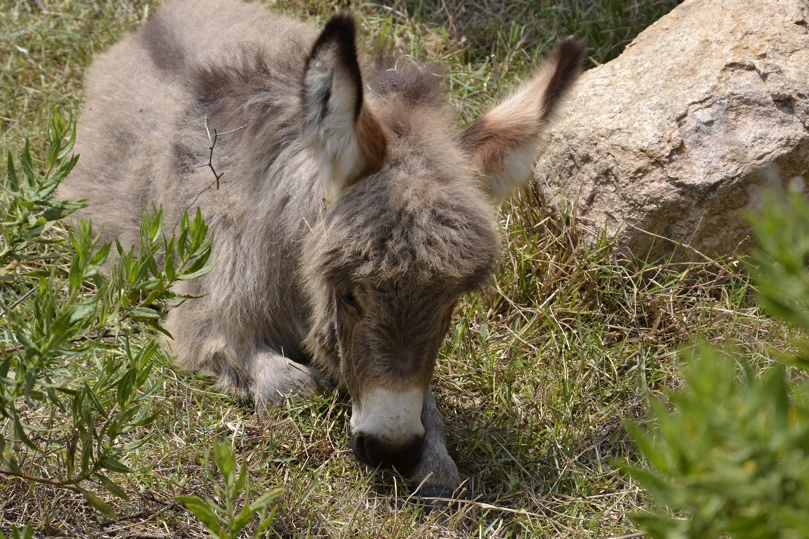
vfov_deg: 7.2
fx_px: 4305
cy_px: 262
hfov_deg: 10.7
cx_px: 417
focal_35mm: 192
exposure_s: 1/250
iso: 100
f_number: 7.1
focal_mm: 105
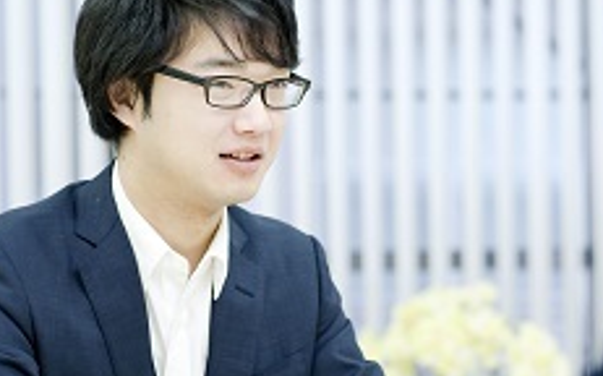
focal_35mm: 150
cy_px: 269
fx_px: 2463
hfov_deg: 14.0
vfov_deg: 8.7
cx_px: 285
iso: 400
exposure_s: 1/125
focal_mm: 85
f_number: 2.8
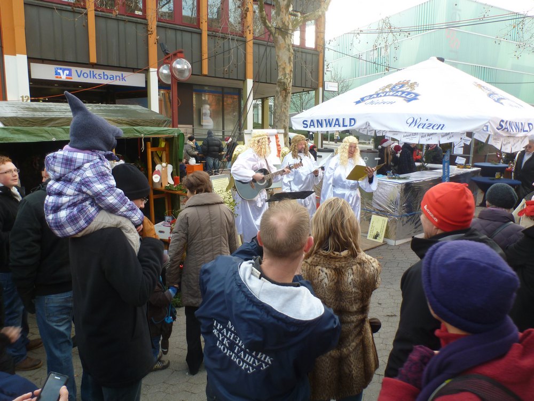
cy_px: 200
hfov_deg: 71.6
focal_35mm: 24
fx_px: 370
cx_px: 267
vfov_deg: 56.8
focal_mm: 4.3
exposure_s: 1/60
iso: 100
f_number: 3.3
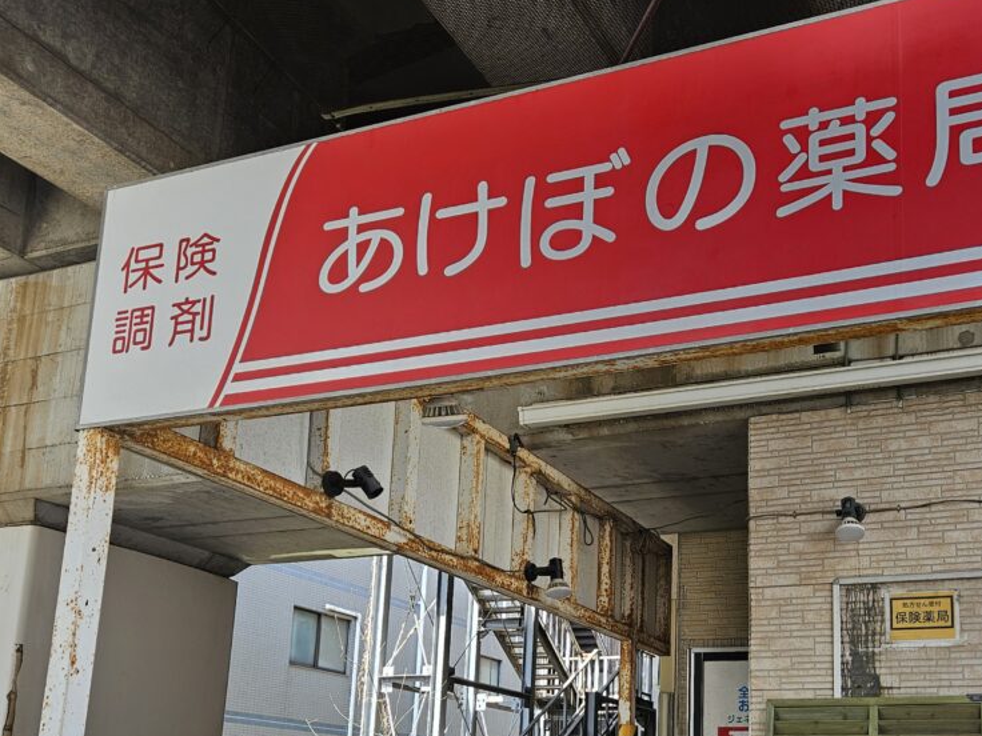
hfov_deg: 46.4
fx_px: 1135
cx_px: 618
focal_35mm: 40
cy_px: 585
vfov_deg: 34.9
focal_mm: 5.4
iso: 25
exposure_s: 1/108
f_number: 1.8
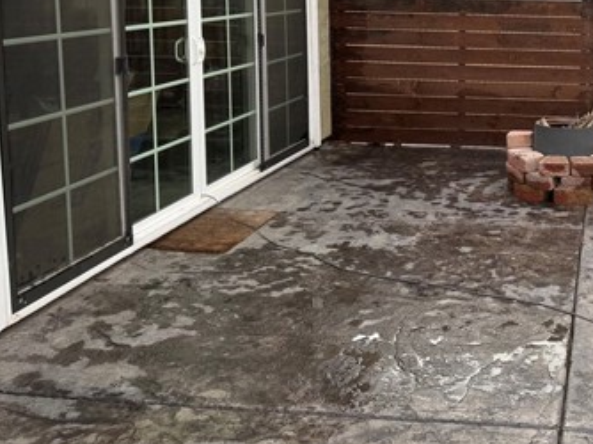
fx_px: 787
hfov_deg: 38.4
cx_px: 536
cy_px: 66
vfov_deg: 30.4
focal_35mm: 46
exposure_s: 1/943
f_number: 1.78
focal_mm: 6.76
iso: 100
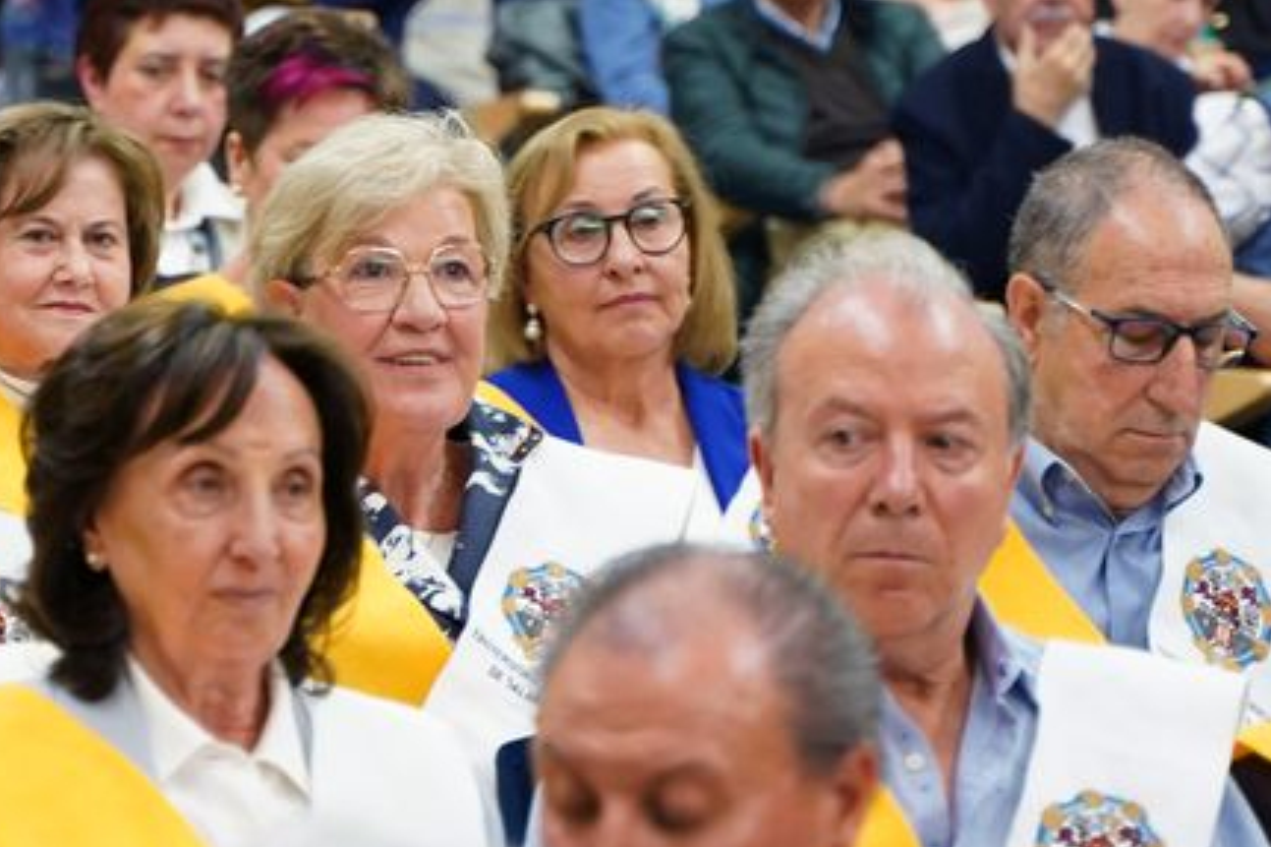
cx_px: 336
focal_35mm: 208
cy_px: 146
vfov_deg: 6.6
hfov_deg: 9.9
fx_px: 7340
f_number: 2.8
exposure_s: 1/40
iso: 1600
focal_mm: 75
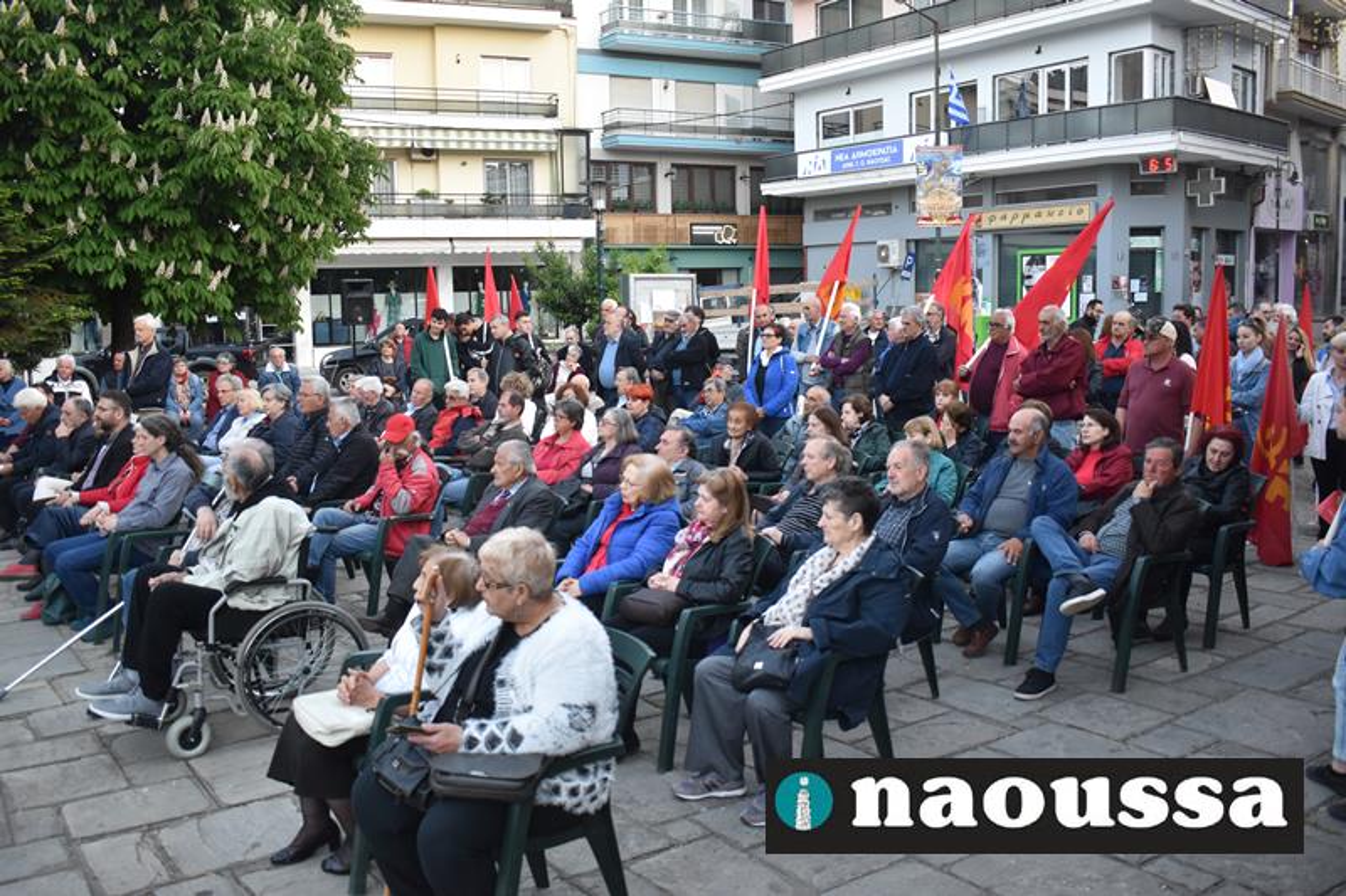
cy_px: 448
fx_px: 1233
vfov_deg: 40.0
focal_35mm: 33
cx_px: 673
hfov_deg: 57.2
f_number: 3.8
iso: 800
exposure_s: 1/250
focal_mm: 22
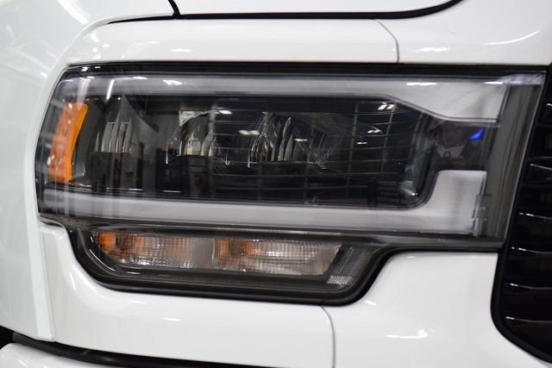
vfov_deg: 13.0
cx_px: 276
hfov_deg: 19.5
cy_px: 184
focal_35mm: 105
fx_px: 1610
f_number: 4
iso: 1600
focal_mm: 70
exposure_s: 1/125
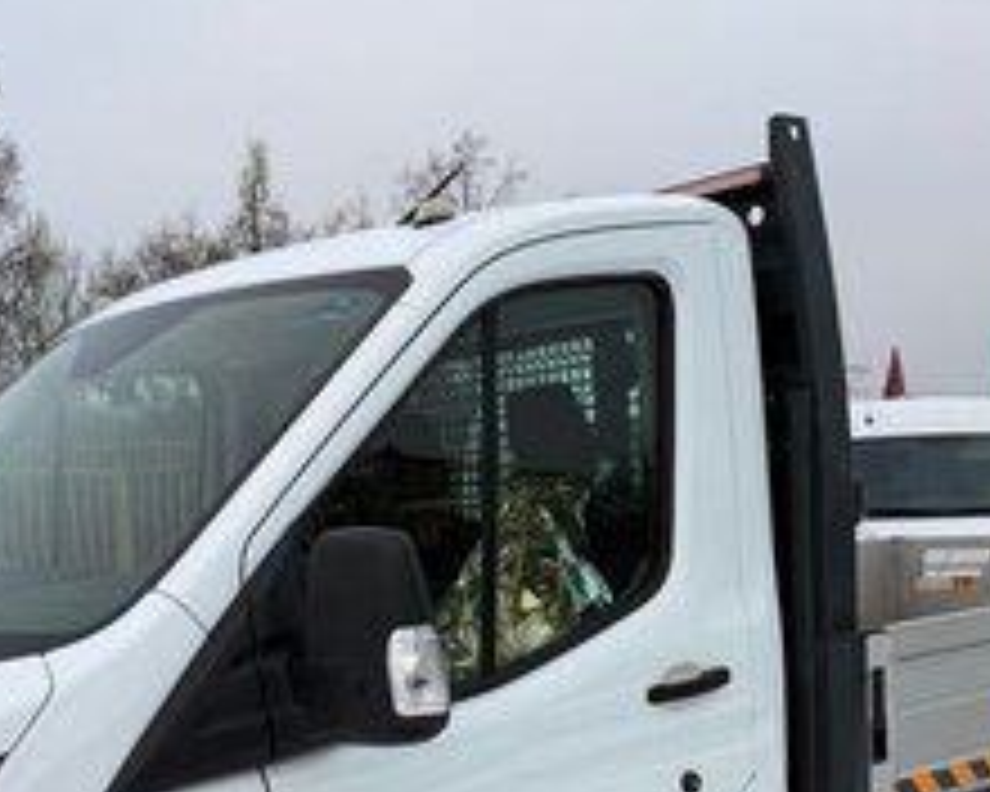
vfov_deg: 28.0
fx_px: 1524
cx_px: 418
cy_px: 720
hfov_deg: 35.9
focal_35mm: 52
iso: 64
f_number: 1.78
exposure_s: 1/202
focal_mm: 6.76
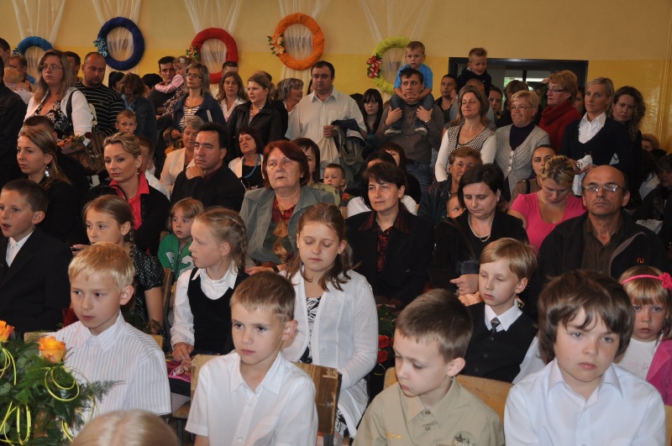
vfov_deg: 35.4
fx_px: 699
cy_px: 223
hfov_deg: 51.3
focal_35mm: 38
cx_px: 336
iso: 320
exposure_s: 1/60
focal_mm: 25
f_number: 4
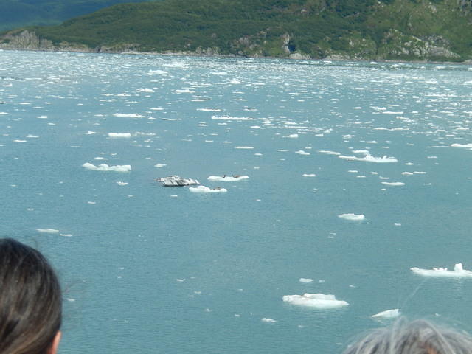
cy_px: 177
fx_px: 1432
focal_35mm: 105
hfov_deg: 18.7
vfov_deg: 14.1
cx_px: 236
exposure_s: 1/800
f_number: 5.3
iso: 125
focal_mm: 18.9
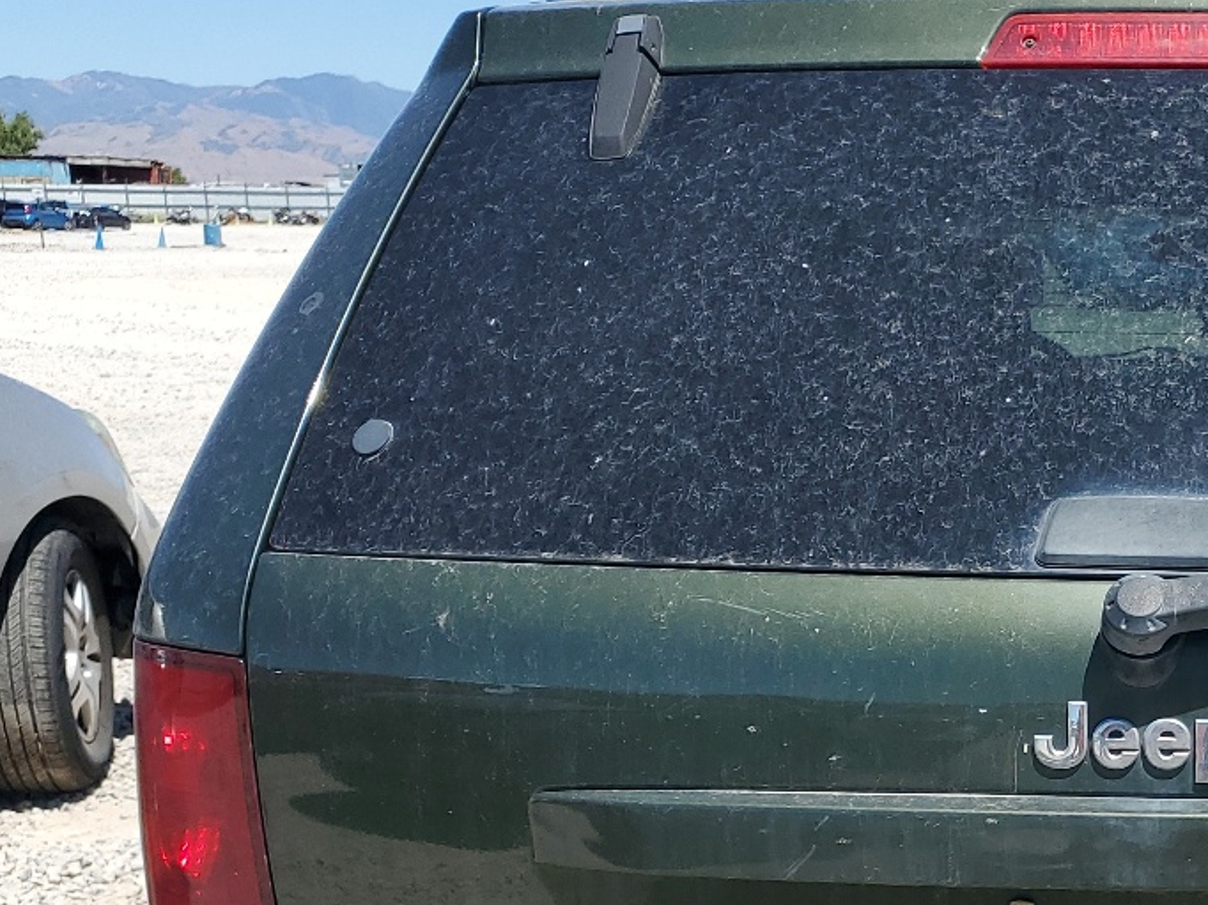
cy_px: 749
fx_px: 2128
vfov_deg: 23.6
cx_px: 1194
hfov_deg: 29.7
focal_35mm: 61
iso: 50
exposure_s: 1/3333
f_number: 1.5
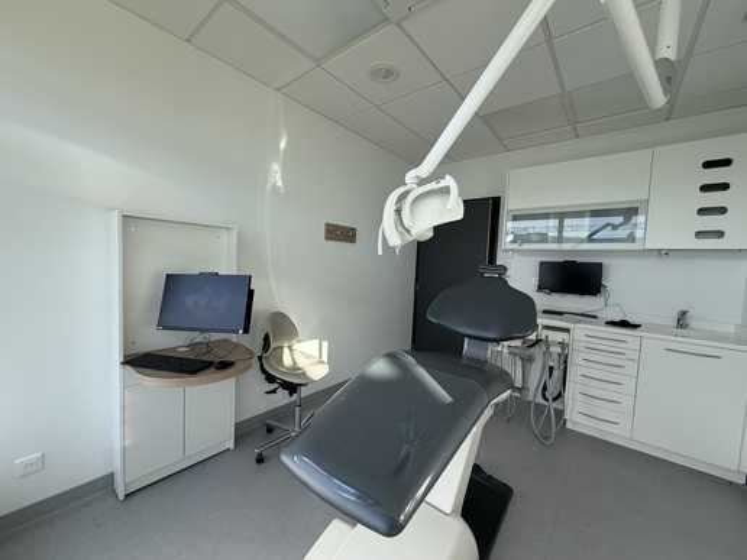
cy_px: 280
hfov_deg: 102.1
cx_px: 374
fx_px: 302
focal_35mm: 14
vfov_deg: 85.7
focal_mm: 2.22
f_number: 2.2
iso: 40
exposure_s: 1/157
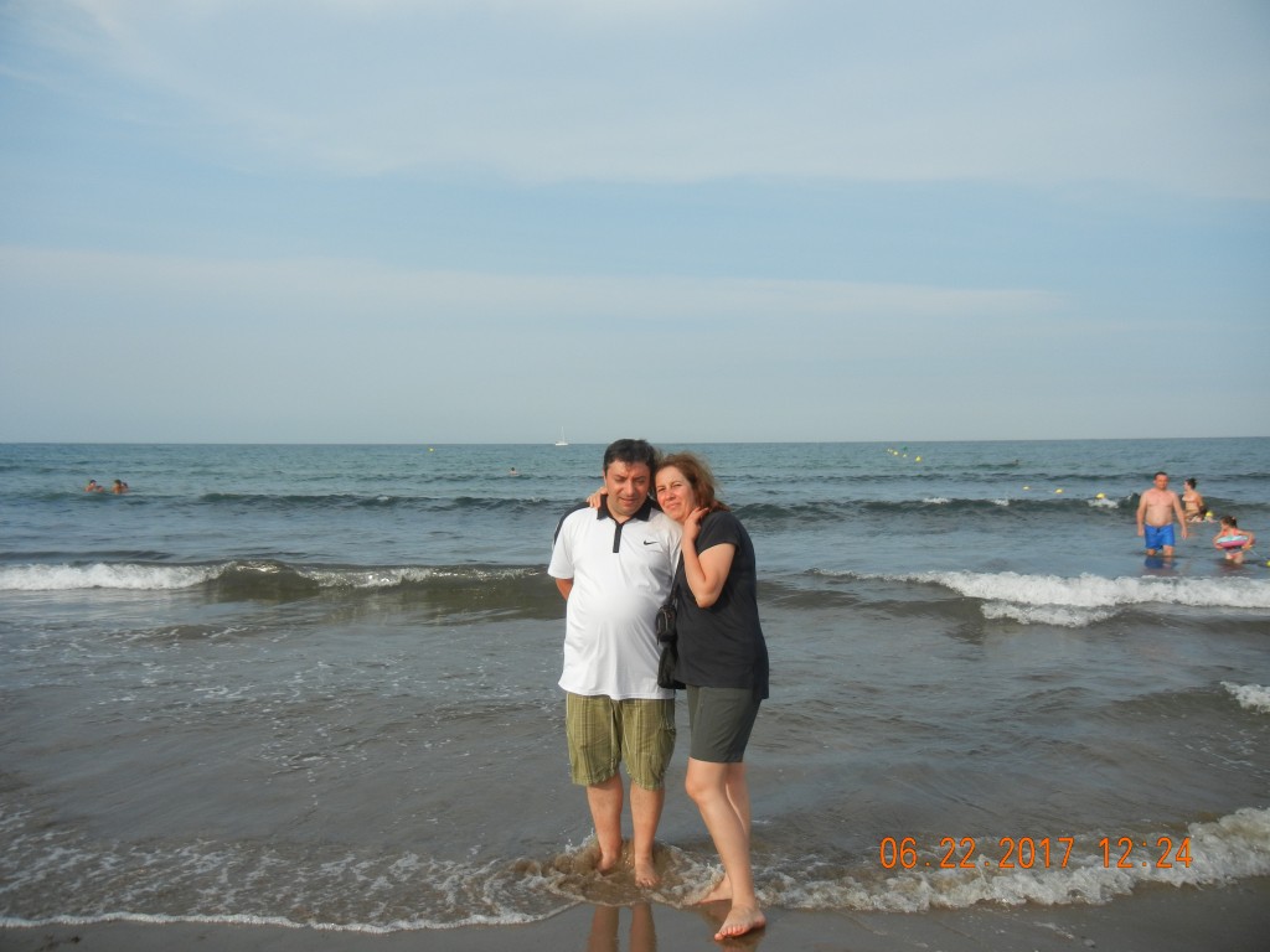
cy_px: 476
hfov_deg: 60.0
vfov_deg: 46.8
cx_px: 635
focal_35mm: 30
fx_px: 1101
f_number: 7
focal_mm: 5.4
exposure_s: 1/461
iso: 160
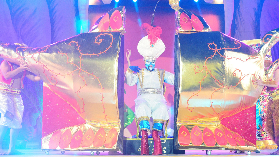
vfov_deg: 16.3
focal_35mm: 74
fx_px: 547
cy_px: 72
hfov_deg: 28.6
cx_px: 140
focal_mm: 70
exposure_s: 1/250
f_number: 4.8
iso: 6400
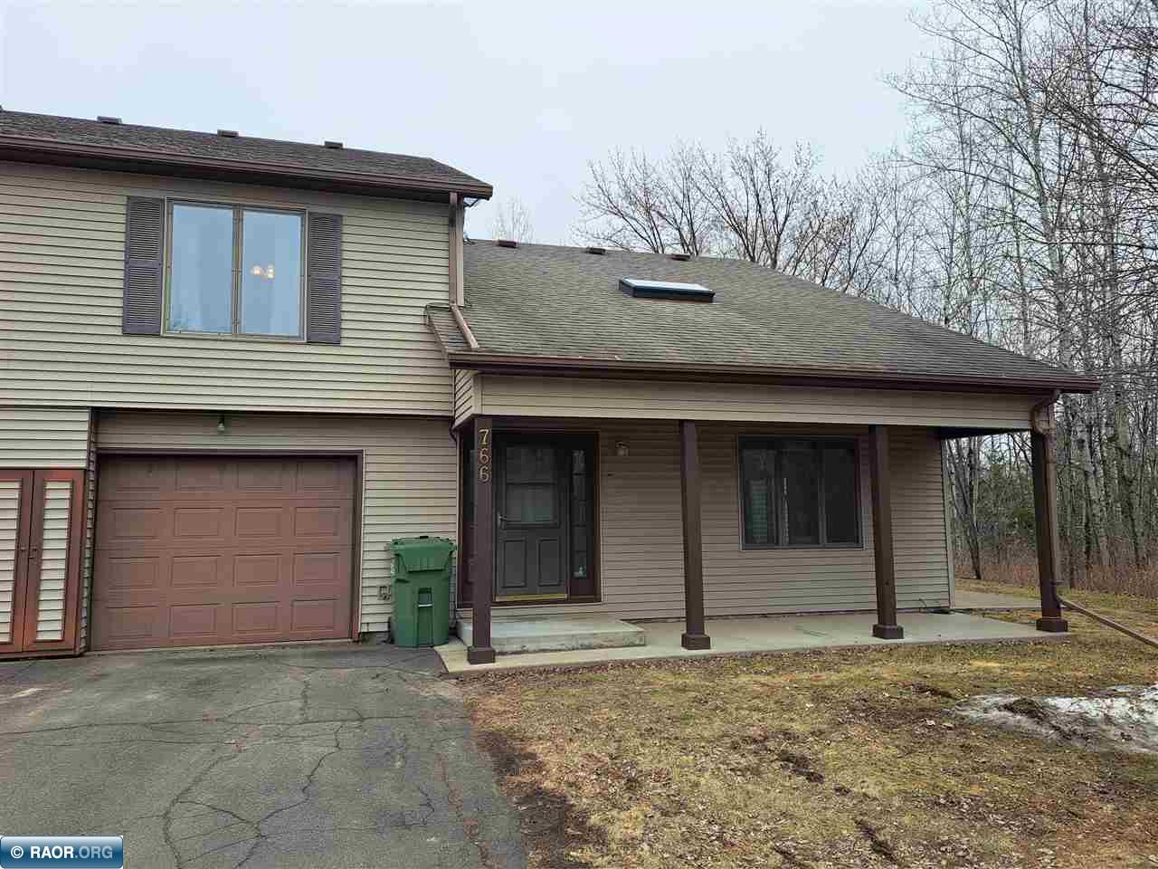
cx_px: 579
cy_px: 434
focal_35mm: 24
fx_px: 803
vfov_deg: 56.8
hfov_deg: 71.6
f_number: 1.8
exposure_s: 1/766
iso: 50
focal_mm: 5.23
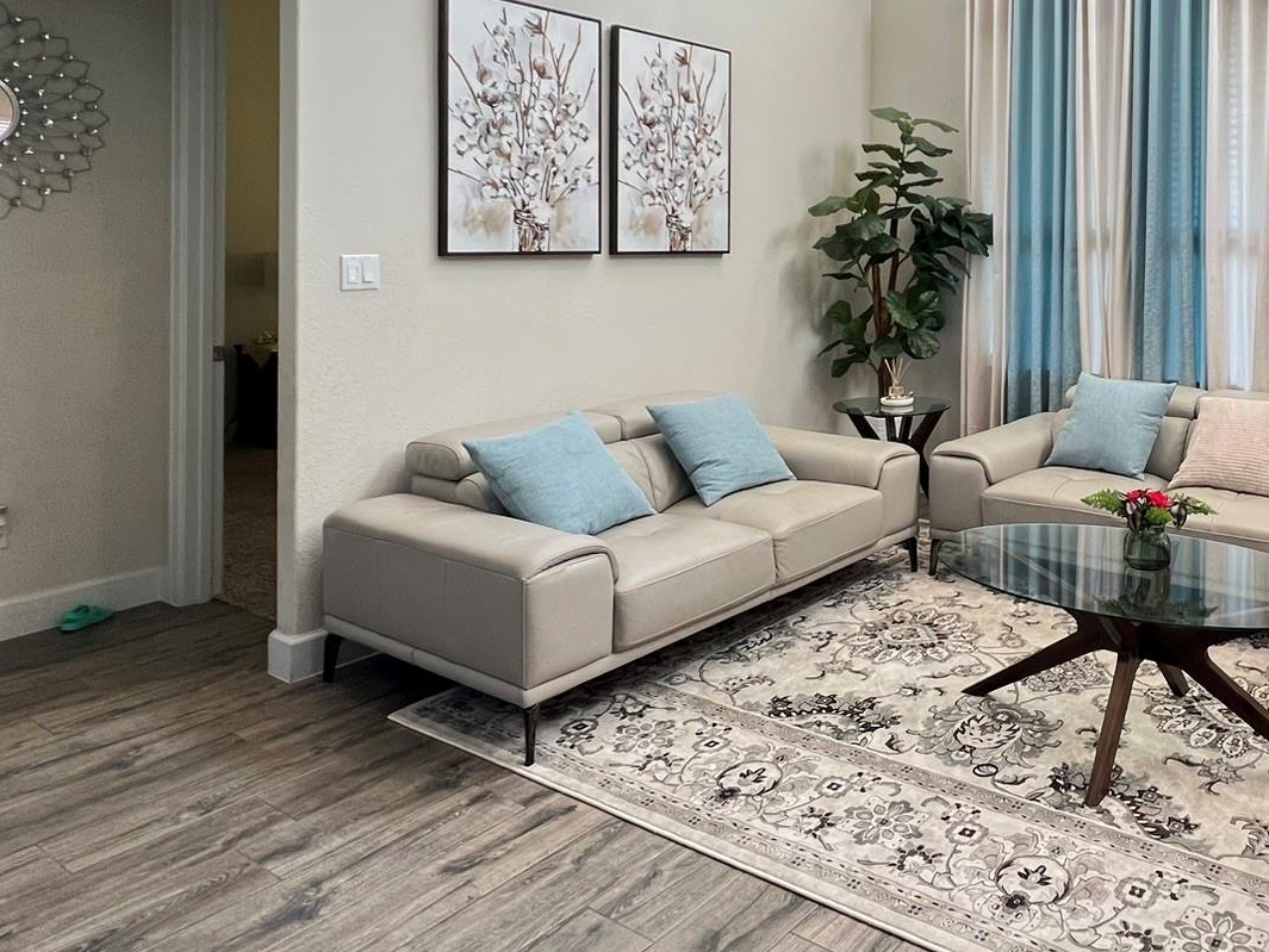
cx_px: 989
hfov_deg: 64.2
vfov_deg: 52.6
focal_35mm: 25
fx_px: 917
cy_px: 242
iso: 160
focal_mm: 1.57
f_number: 1.8
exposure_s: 1/60
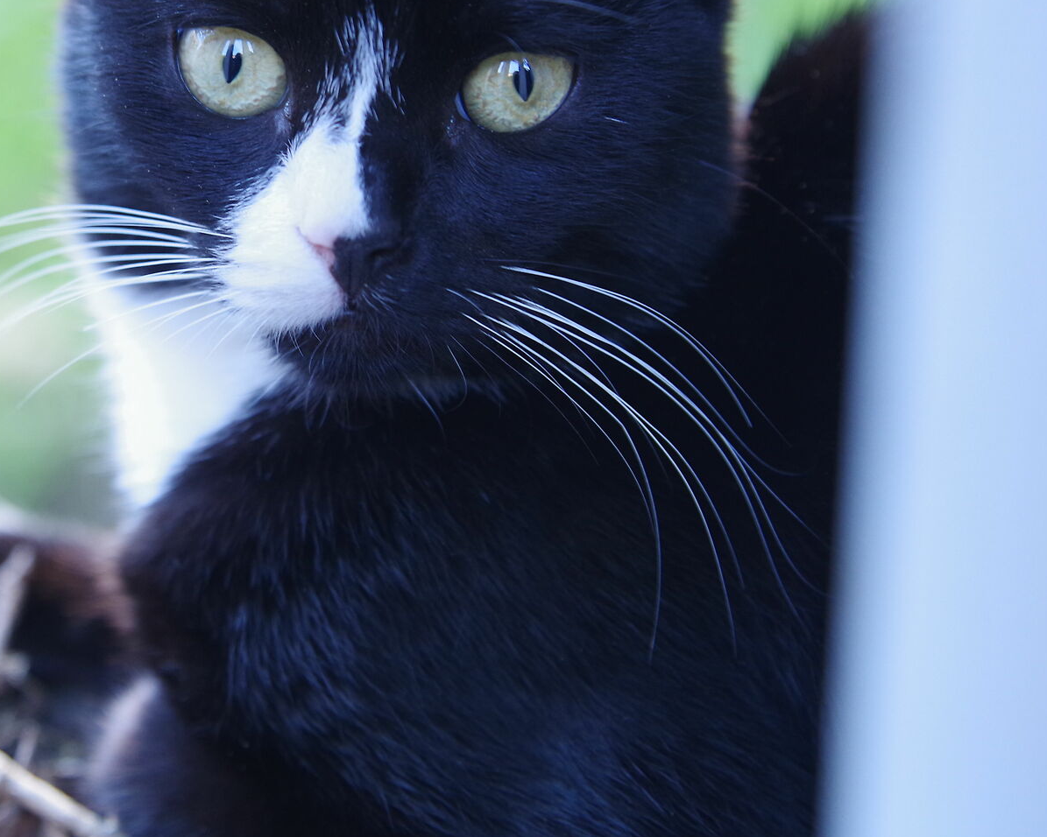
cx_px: 218
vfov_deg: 11.7
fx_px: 4090
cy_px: 241
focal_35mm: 132
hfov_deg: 14.5
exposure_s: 1/40
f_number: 3.2
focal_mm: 70
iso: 800
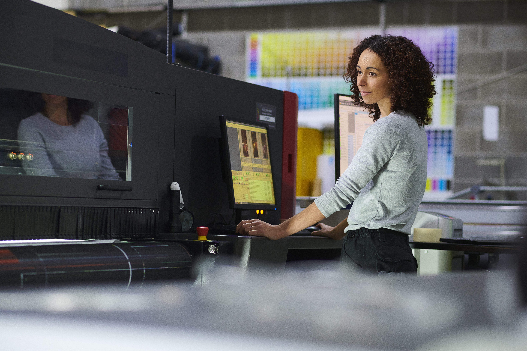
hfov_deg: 23.9
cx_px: 264
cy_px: 176
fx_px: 1244
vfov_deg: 16.1
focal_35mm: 85
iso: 640
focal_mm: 85
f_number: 2.8
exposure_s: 1/60
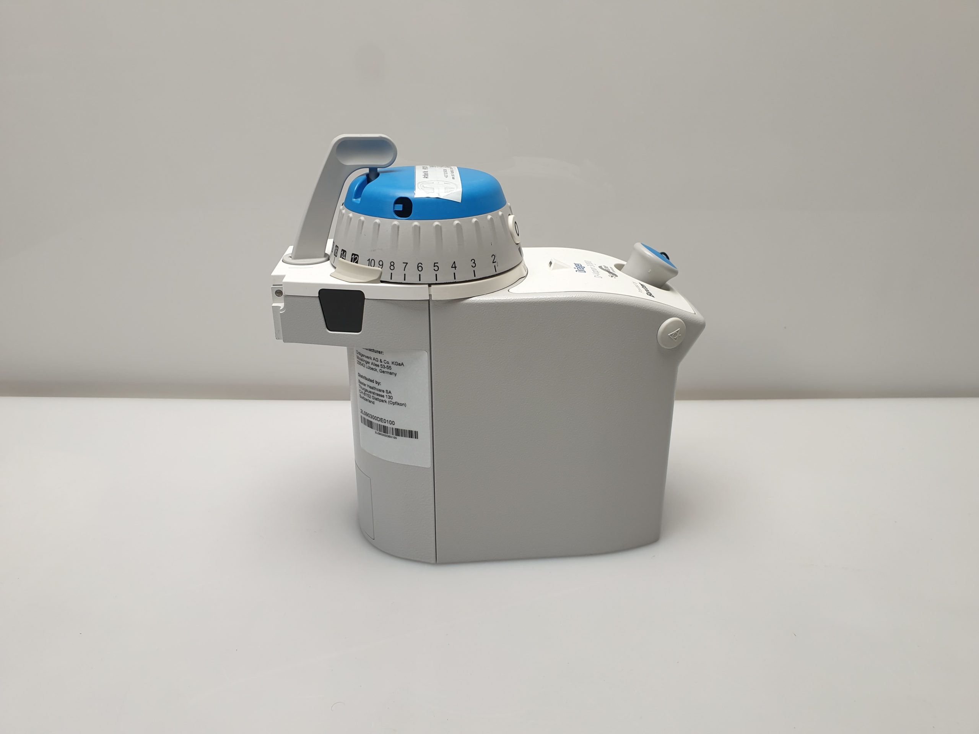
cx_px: 490
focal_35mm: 26
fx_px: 735
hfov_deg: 67.3
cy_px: 367
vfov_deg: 53.1
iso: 64
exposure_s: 1/50
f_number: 2.4
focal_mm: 4.3
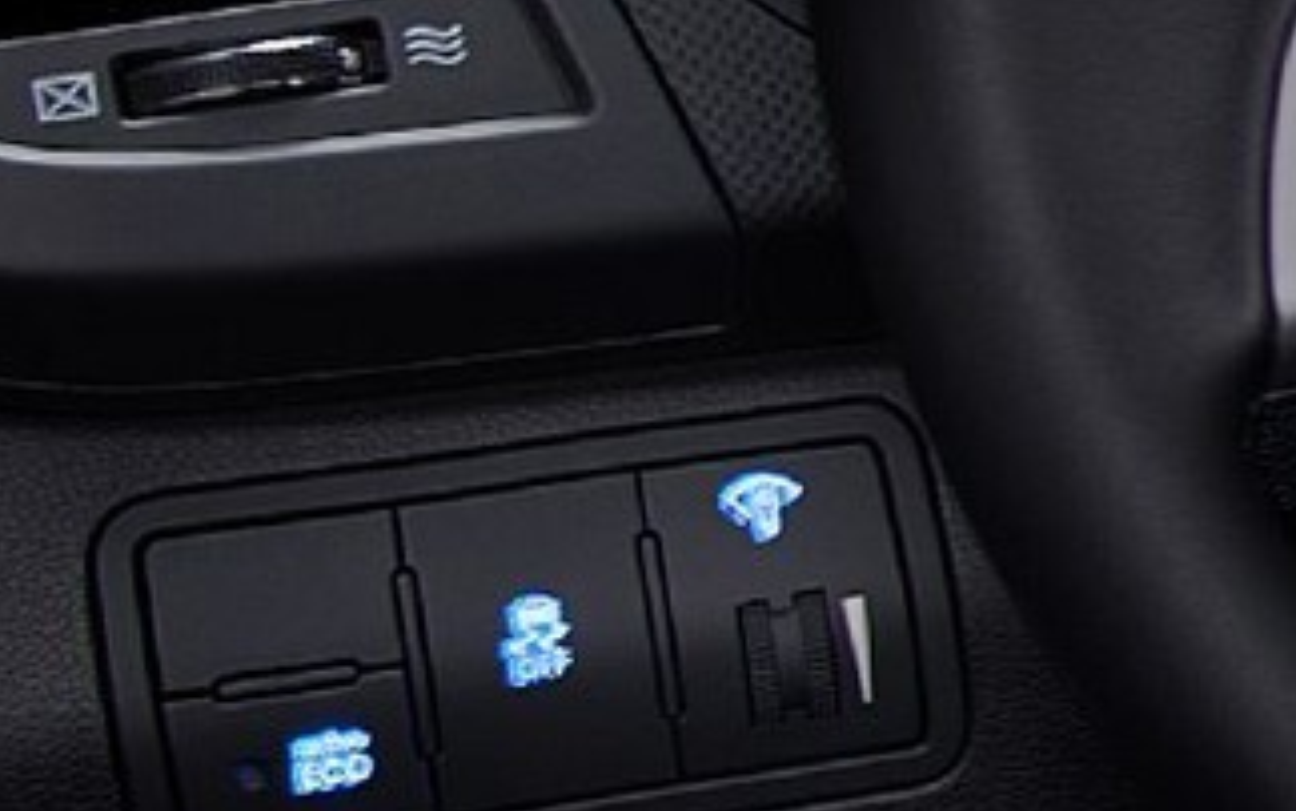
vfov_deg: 6.4
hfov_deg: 8.6
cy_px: -6
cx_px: 3838
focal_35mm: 205
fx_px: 7242
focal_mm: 26
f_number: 8
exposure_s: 3
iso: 200
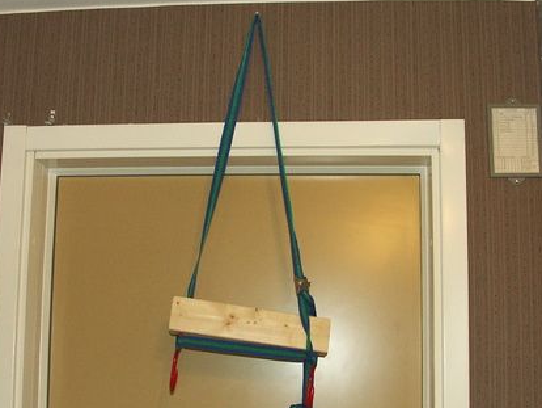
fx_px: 768
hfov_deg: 38.9
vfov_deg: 29.5
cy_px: 274
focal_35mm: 49
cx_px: 268
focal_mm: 7.2
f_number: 2.8
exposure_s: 1/50
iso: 200
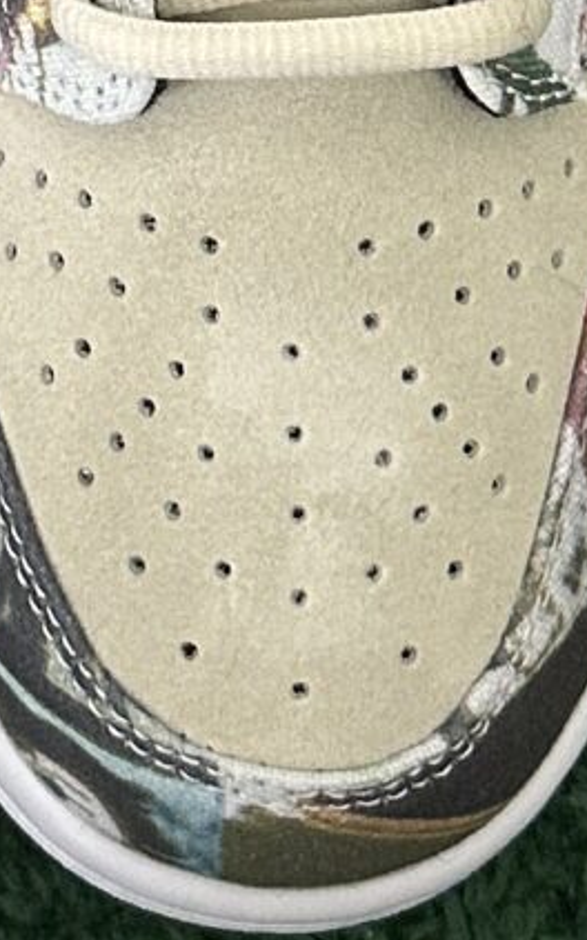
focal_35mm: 154
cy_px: -800
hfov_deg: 8.4
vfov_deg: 12.3
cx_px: -133
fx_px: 3946
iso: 200
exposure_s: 1/50
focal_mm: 6.86
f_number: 1.78
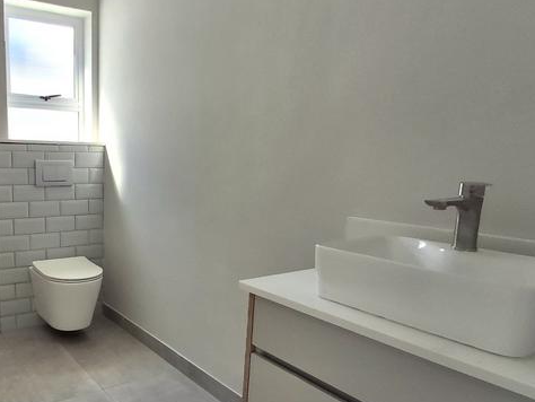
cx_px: 123
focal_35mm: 27
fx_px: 418
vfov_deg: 51.0
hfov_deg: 61.0
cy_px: 243
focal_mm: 1.64
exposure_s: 1/120
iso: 50
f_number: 2.2
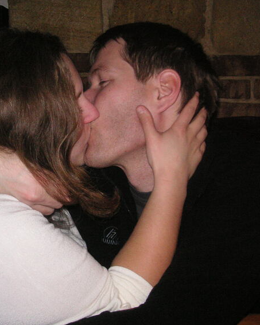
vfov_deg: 36.7
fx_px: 491
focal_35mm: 51
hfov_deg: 29.2
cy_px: 154
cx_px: 63
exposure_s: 1/45
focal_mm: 6.1
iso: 160
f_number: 2.8
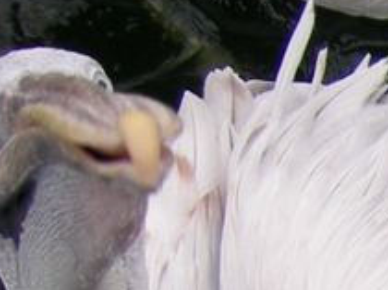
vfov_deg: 5.9
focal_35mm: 232
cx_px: 1168
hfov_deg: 7.5
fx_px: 2597
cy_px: 861
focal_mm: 8
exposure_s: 1/394
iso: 64
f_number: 2.8
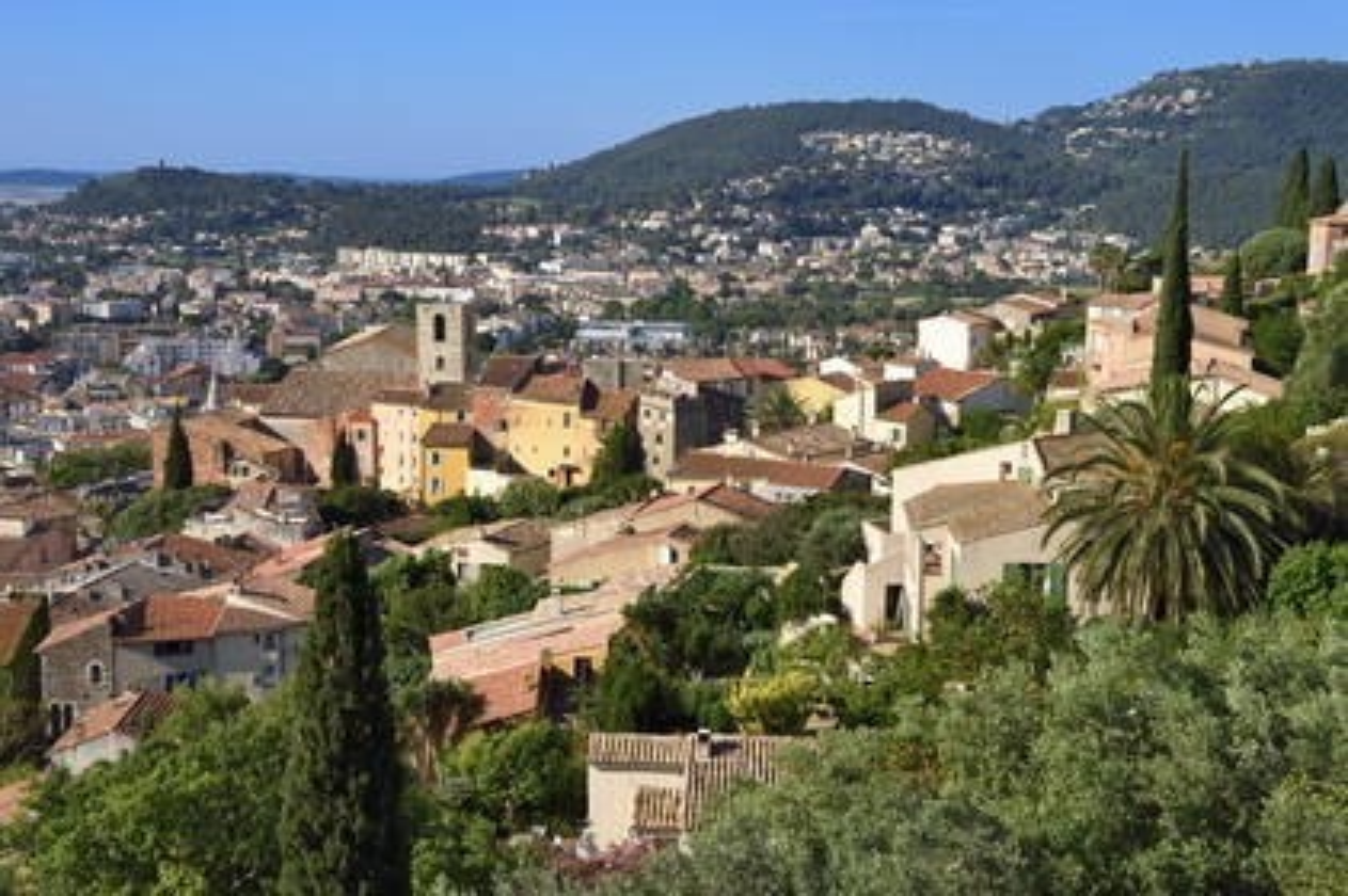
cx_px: 674
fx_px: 1871
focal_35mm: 50
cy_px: 448
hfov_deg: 39.6
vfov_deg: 27.0
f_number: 11
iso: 200
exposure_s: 1/400
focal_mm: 50
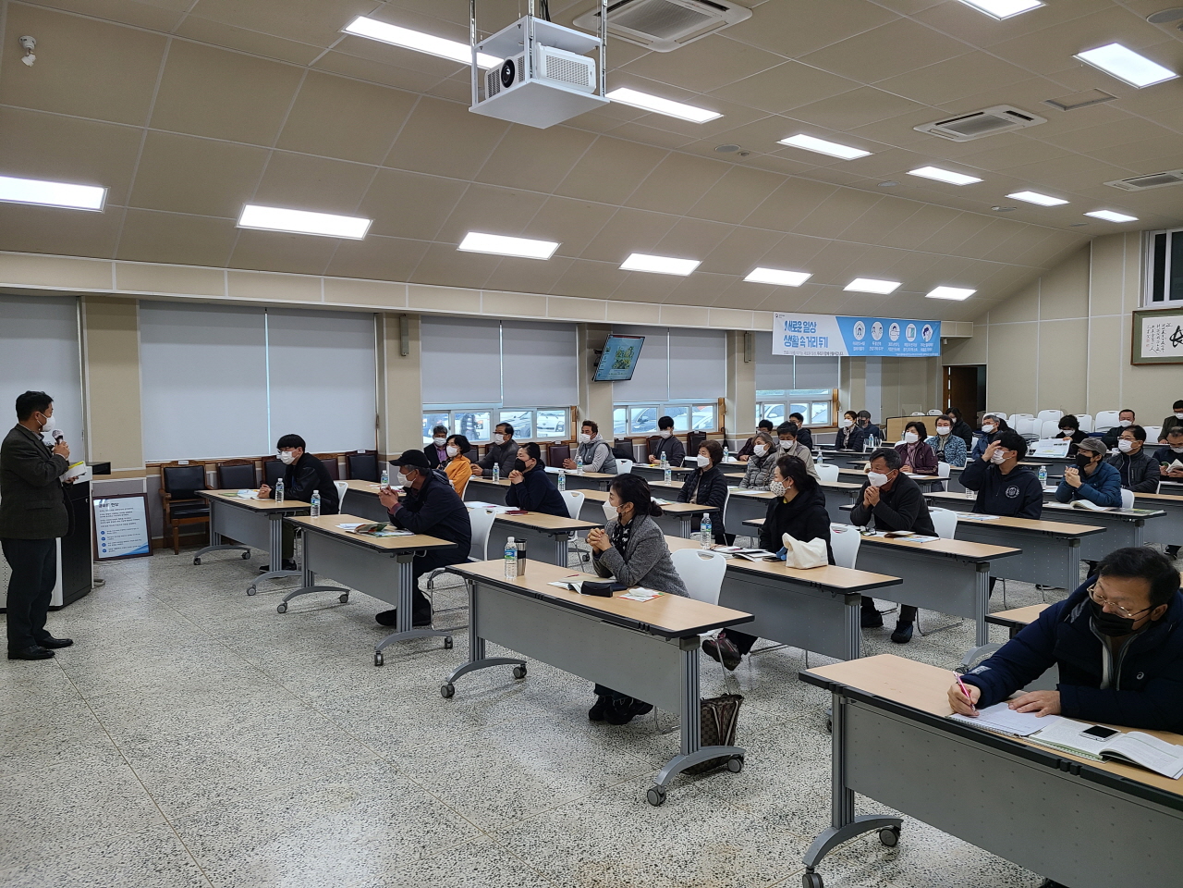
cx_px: 592
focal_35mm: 26
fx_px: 889
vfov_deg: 53.1
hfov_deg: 67.3
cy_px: 444
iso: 50
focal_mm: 5.4
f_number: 1.8
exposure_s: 1/59
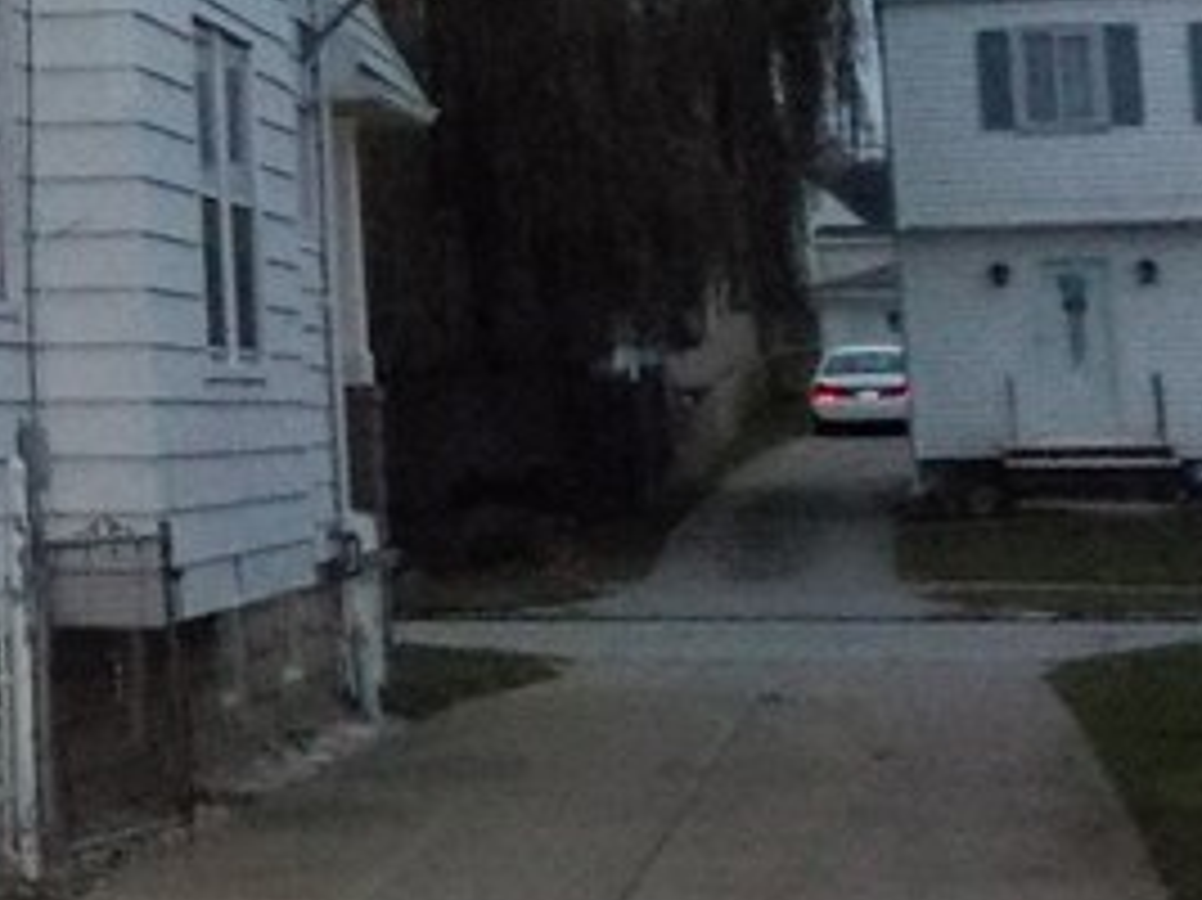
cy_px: -252
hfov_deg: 15.4
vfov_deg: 12.5
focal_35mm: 115
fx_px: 3991
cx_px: -779
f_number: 3.3
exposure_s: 1/30
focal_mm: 4.1
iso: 800
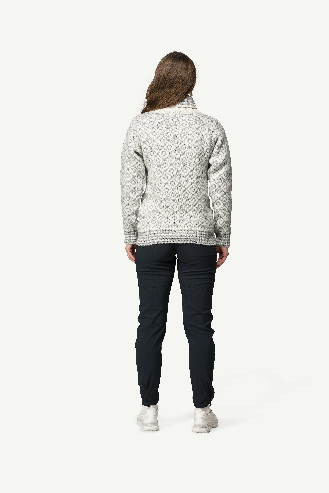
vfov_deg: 28.8
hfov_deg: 19.5
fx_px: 960
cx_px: 164
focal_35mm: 70
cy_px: 246
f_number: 5
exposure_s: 1/80
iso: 500
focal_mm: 70
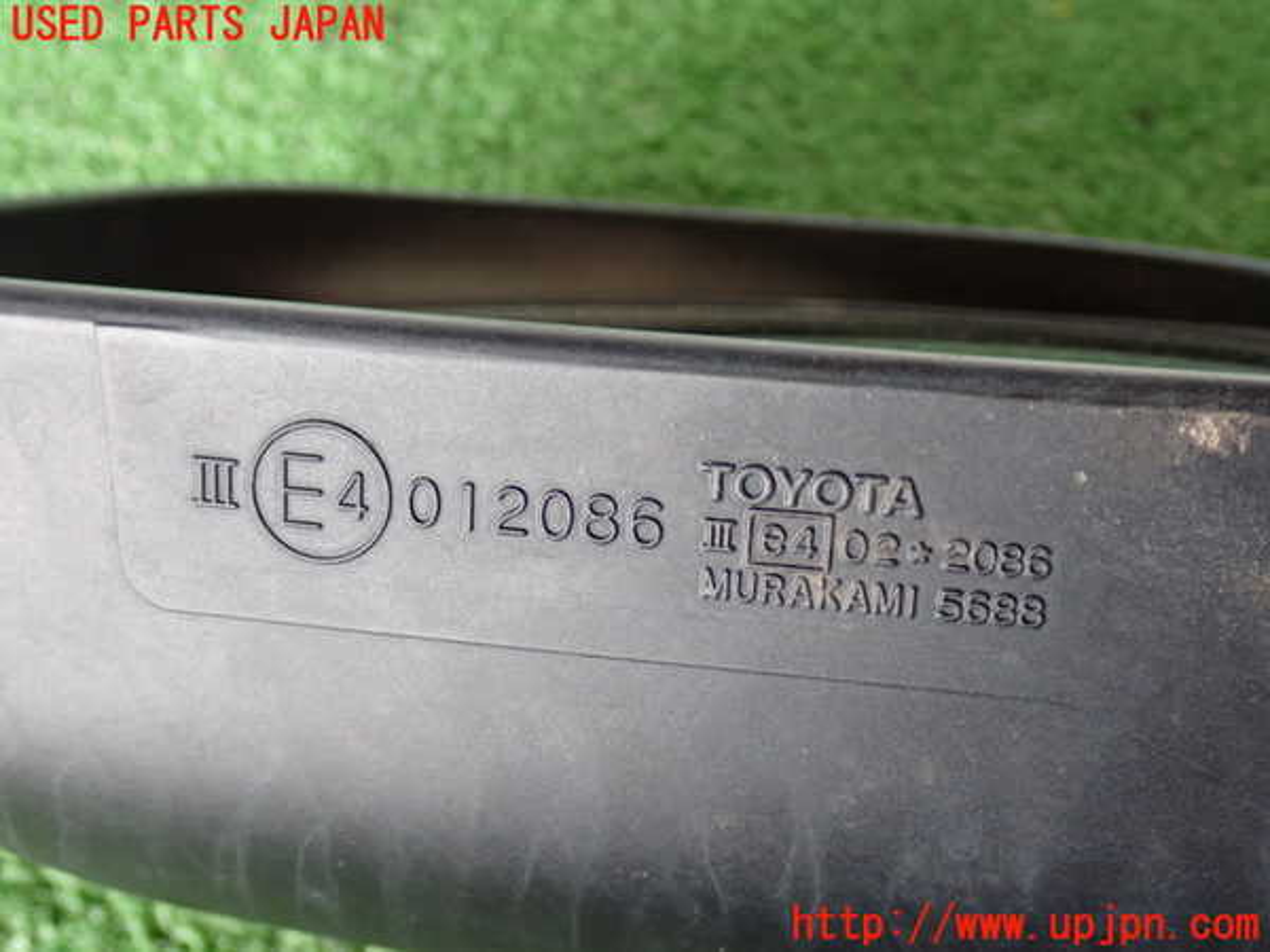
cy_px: 476
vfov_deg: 30.9
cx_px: 635
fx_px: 1724
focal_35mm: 47
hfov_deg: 40.4
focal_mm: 8.4
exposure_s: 1/40
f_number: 3.1
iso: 800
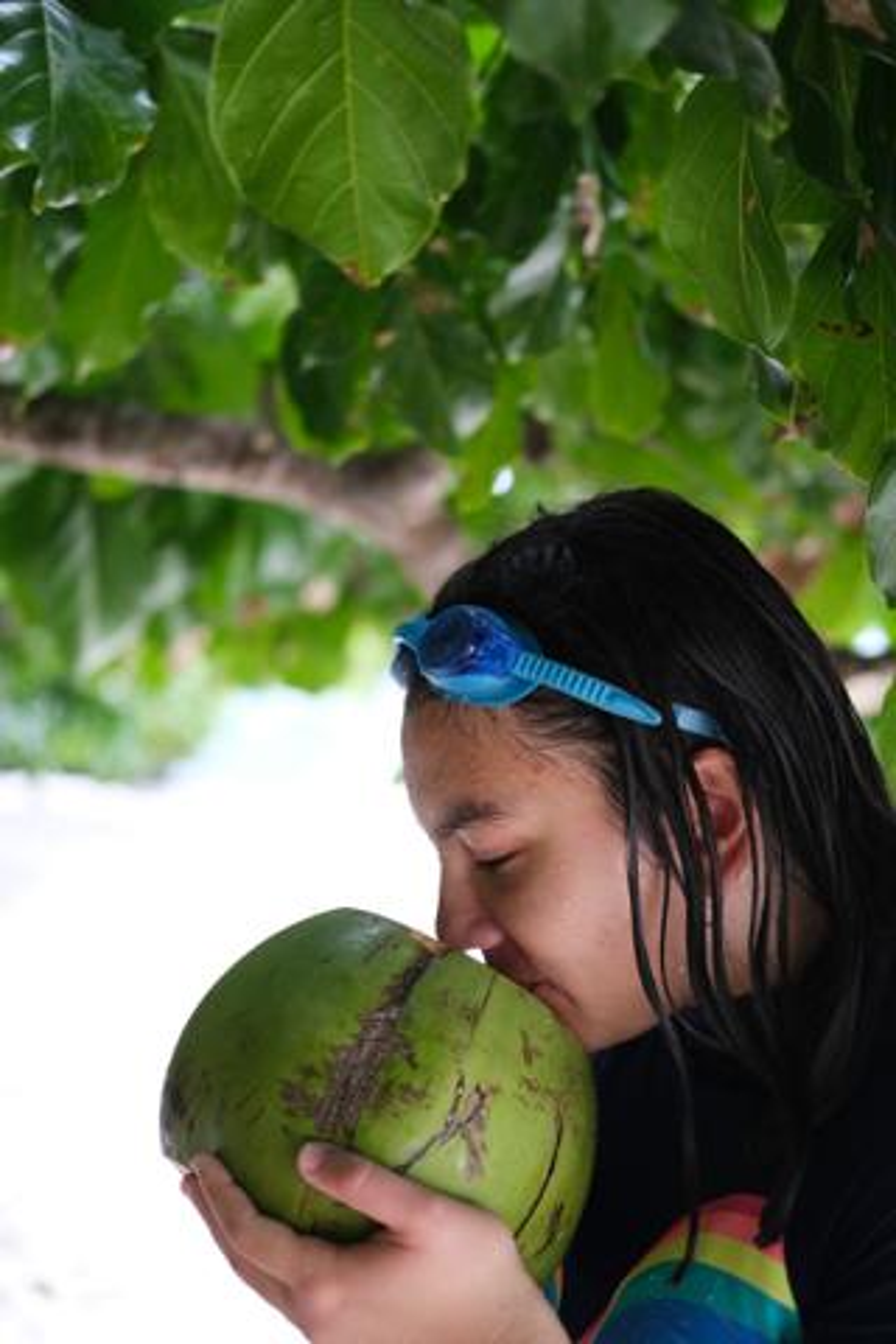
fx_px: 1979
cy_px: 672
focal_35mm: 53
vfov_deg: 37.5
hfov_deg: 25.5
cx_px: 448
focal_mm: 35
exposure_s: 1/125
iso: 250
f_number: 2
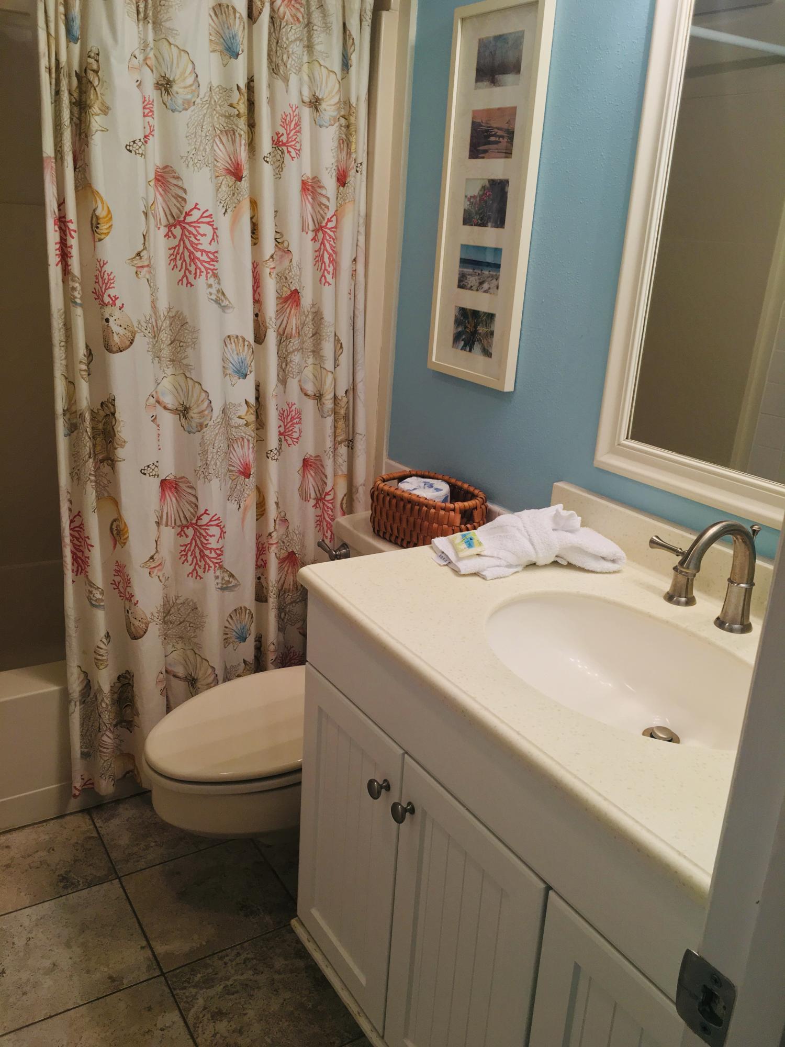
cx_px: 392
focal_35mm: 29
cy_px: 524
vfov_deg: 61.7
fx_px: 877
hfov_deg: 48.2
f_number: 2.2
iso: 40
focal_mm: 4.15
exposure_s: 1/30
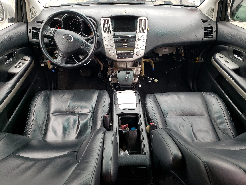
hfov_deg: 67.3
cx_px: 123
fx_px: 185
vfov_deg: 53.1
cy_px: 92
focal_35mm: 26
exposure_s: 1/122
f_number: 1.5
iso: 50
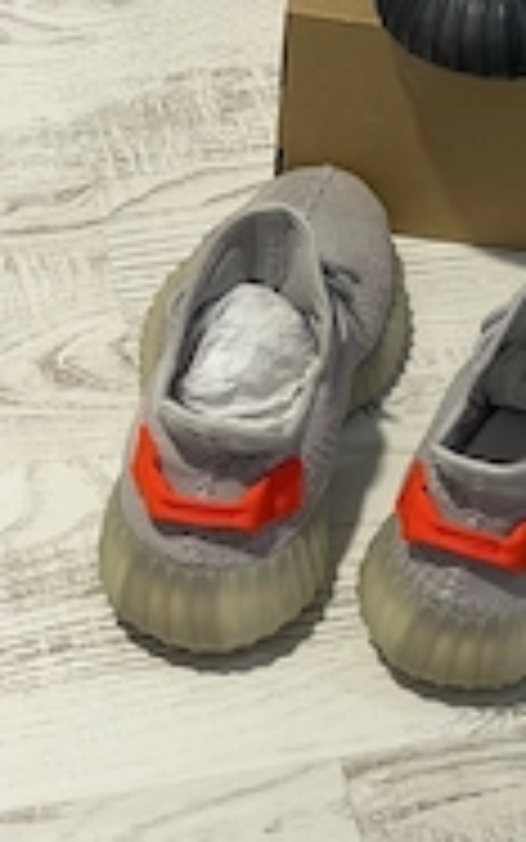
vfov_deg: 17.7
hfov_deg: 10.9
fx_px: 2704
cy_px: 378
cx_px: 625
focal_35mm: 118
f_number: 2
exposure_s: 1/100
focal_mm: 6
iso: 64
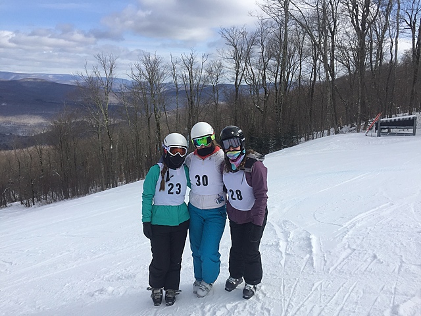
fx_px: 353
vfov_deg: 48.2
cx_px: 210
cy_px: 158
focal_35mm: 29
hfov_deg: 61.7
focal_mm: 4.15
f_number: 2.2
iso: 32
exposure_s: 1/1980
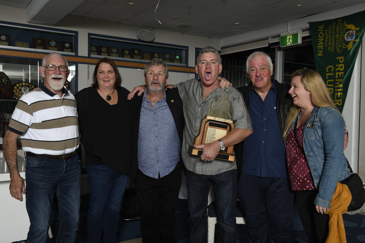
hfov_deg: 54.4
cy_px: 122
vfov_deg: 37.9
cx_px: 182
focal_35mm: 35
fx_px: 355
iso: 320
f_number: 9
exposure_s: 1/125
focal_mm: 35
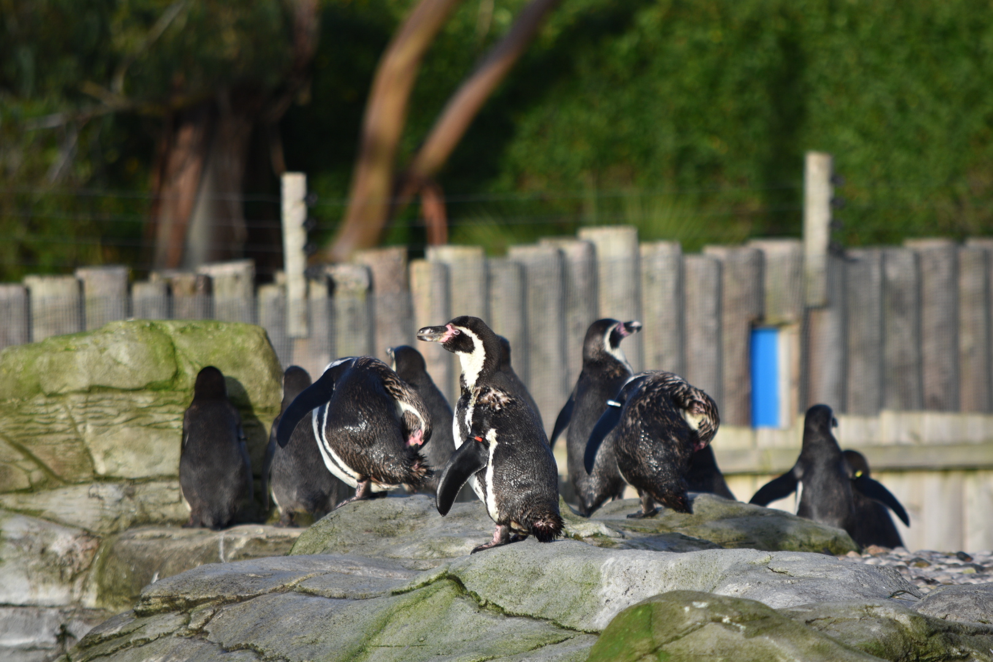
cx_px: 496
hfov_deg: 4.6
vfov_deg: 3.1
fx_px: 12412
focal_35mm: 450
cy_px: 331
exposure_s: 1/500
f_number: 5.6
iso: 200
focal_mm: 300
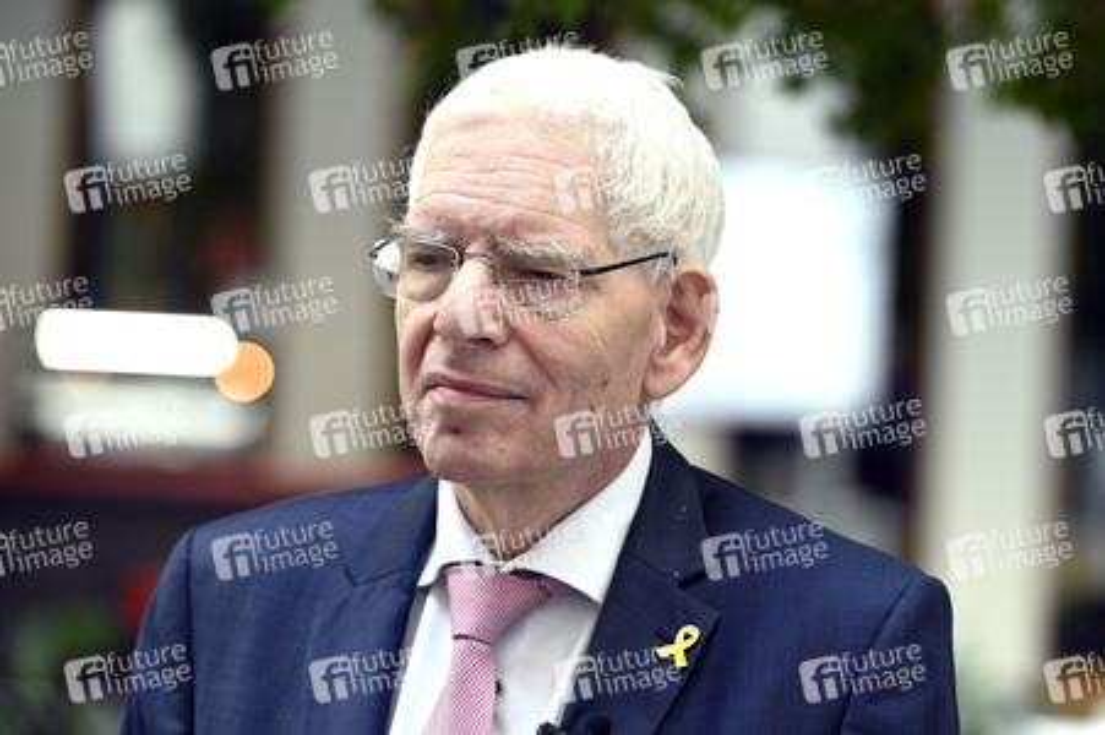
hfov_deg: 15.2
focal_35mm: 135
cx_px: 552
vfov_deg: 10.1
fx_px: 4141
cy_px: 368
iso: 2000
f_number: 3.5
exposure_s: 1/500
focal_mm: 135
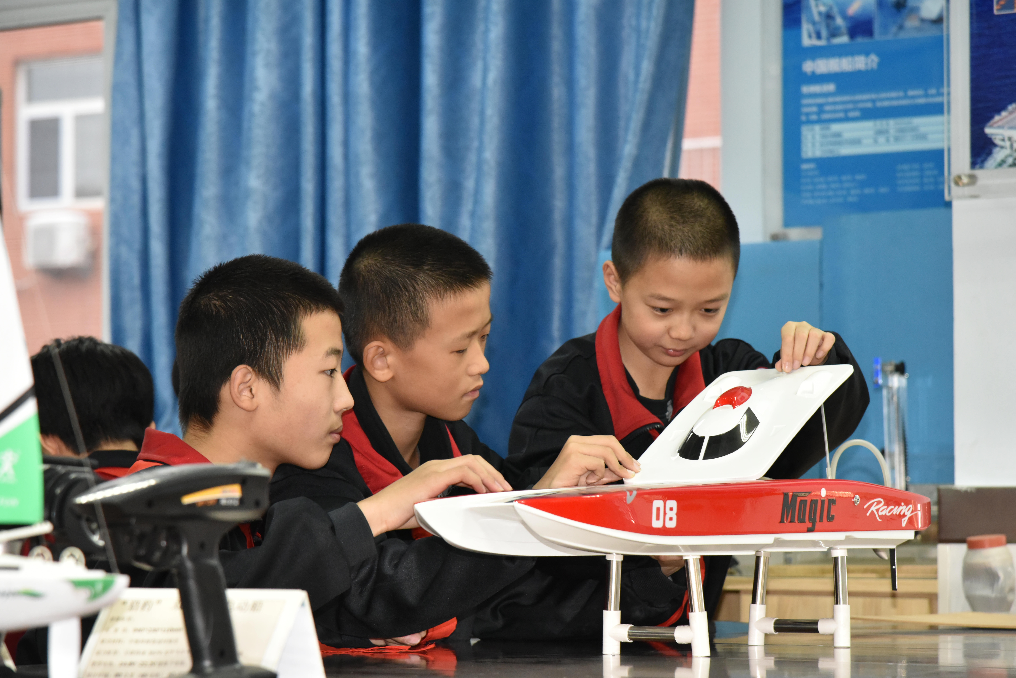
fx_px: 3388
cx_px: 508
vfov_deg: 11.4
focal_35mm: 120
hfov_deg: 17.1
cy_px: 339
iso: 4000
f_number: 7.1
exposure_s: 1/60
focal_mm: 120
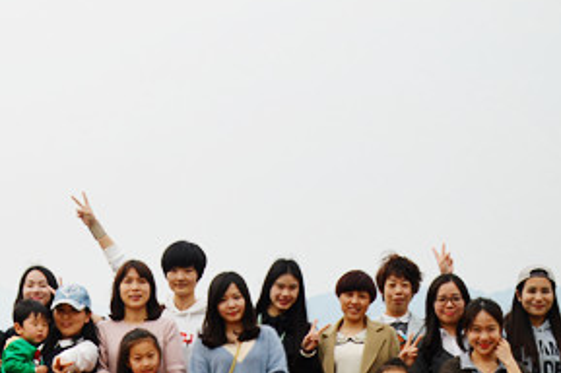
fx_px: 1681
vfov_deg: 12.7
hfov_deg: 18.7
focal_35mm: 108
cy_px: 176
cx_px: 78
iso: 100
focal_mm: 26
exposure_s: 1/250
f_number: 8
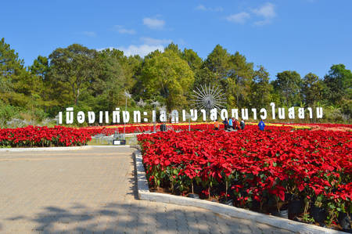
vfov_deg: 36.8
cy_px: 117
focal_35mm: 36
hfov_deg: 53.2
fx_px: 352
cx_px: 176
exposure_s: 1/250
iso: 100
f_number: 8
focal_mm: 24
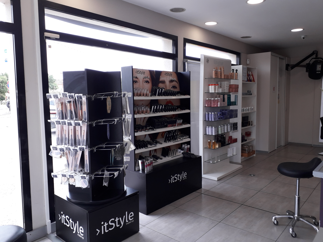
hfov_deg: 65.3
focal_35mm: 27
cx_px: 162
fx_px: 252
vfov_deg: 51.4
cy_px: 121
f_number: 1.9
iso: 40
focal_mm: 3.6
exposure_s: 1/144
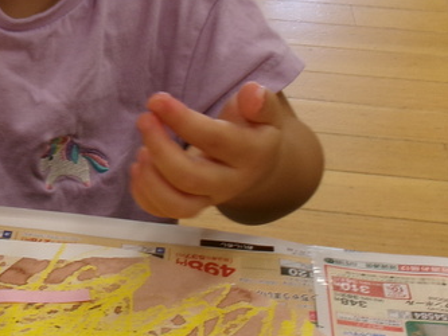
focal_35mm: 84
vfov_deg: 17.4
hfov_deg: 22.4
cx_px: 8
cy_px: 46
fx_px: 1088
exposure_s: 1/34
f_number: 3.9
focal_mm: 5.1
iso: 109
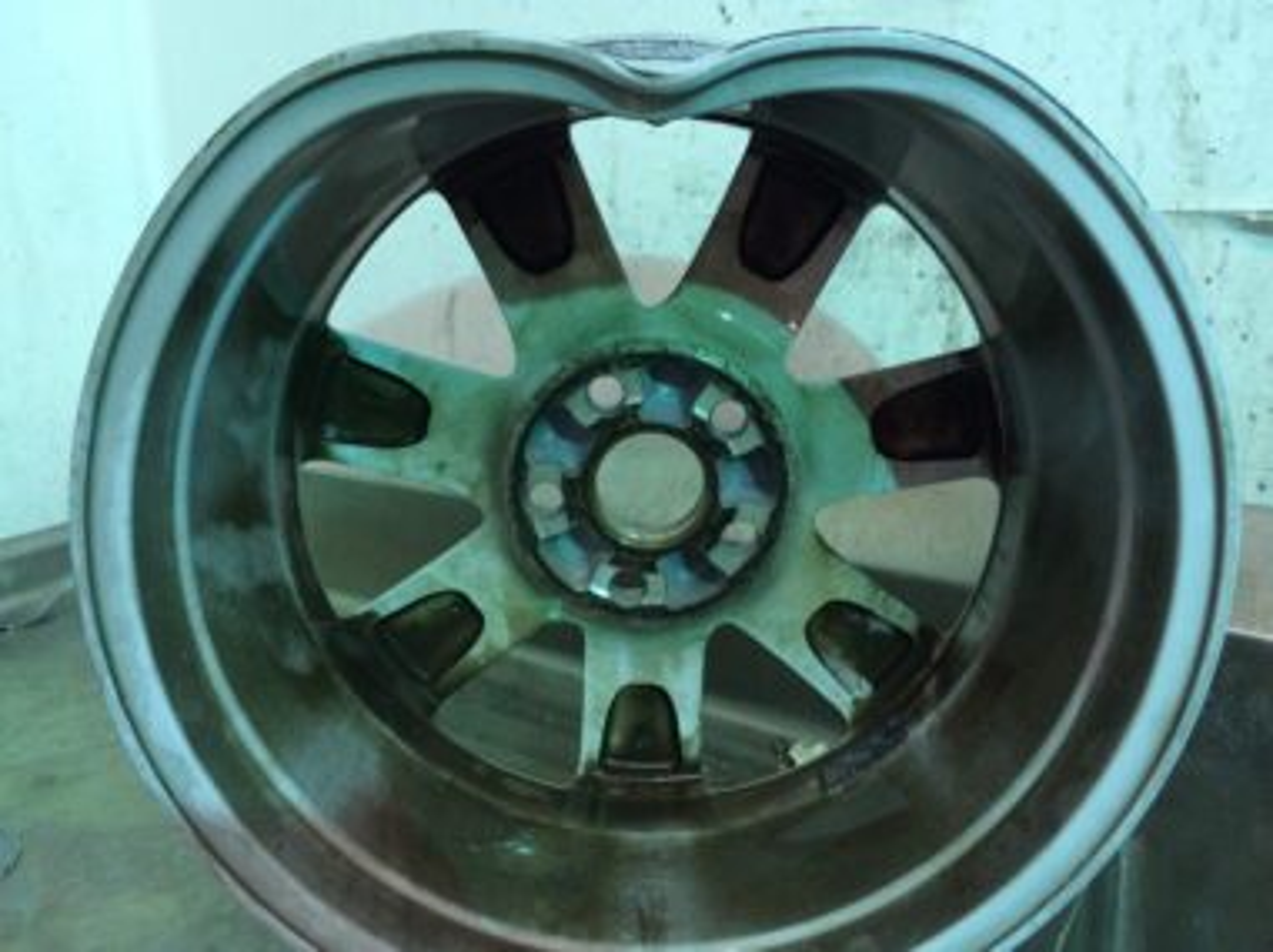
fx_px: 1065
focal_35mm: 29
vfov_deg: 48.2
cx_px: 636
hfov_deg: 61.7
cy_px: 476
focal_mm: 4.15
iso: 250
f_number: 2.2
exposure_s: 1/30
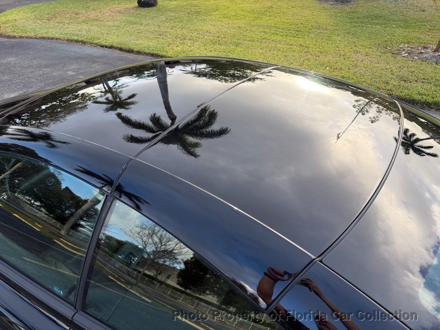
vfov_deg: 56.8
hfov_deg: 71.6
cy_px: 165
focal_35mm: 24
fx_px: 305
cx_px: 220
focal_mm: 6.76
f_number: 1.78
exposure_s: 1/387
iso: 80
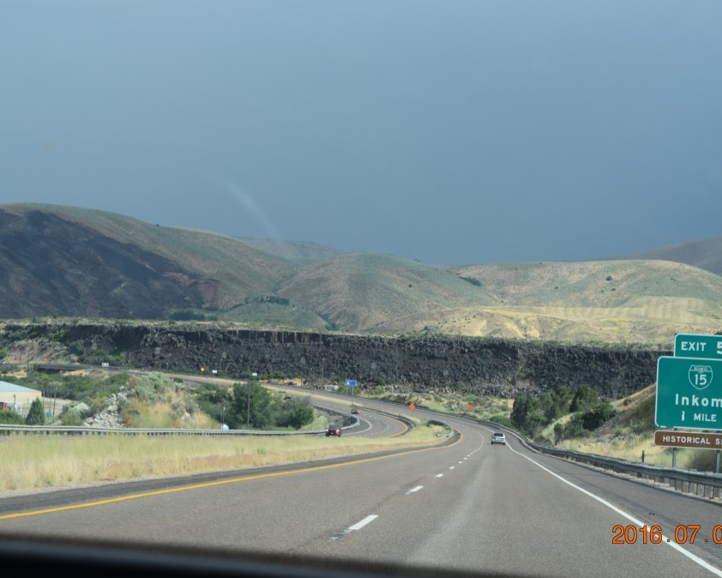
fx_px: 1902
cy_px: 286
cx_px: 382
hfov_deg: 21.5
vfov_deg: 17.3
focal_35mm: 89
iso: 200
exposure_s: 1/320
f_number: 9
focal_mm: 52
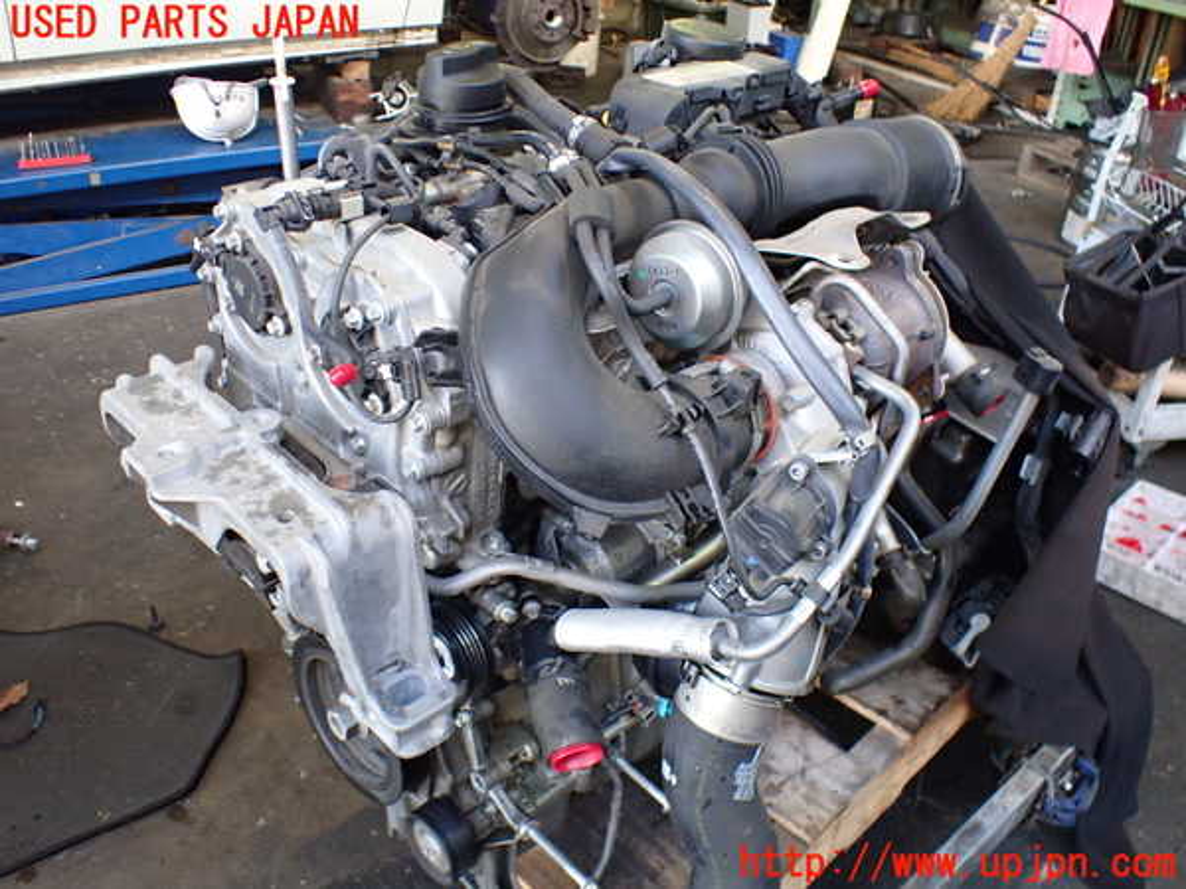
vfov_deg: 46.8
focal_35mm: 30
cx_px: 593
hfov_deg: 60.0
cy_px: 444
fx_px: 1028
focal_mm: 5.4
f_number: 2.3
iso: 640
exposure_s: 1/125
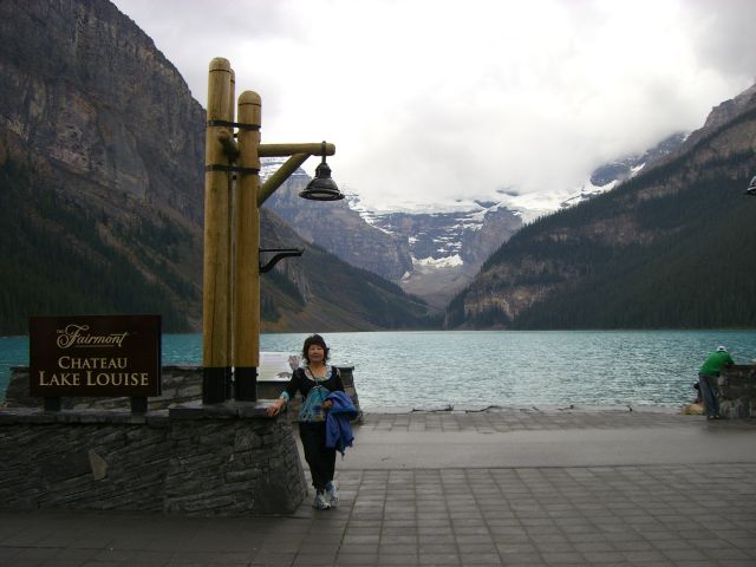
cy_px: 284
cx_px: 378
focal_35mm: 38
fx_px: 830
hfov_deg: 49.0
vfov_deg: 37.7
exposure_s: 1/320
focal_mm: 6.2
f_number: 2.7
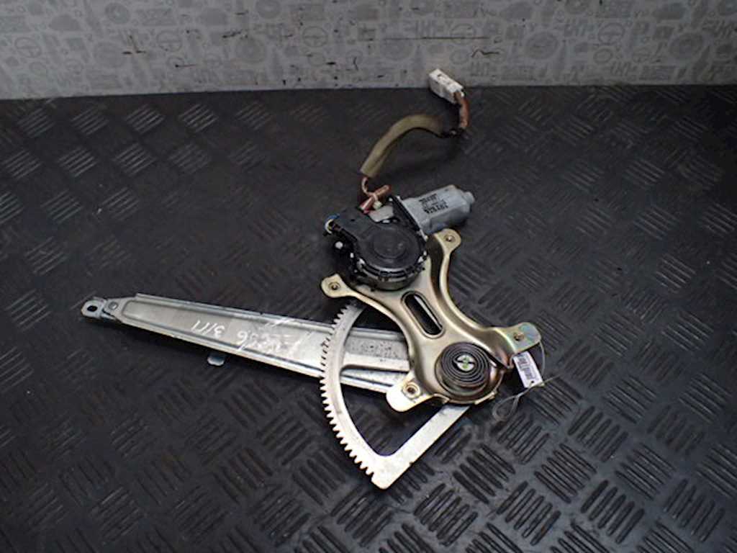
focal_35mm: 30
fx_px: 639
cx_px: 368
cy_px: 276
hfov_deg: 60.0
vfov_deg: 46.8
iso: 640
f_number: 2.3
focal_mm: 5.5
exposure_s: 1/125
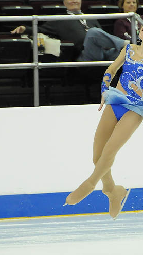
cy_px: 118
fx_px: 2571
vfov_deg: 5.7
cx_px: 121
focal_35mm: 381
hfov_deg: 3.2
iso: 3200
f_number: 5.6
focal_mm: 150
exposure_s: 1/640
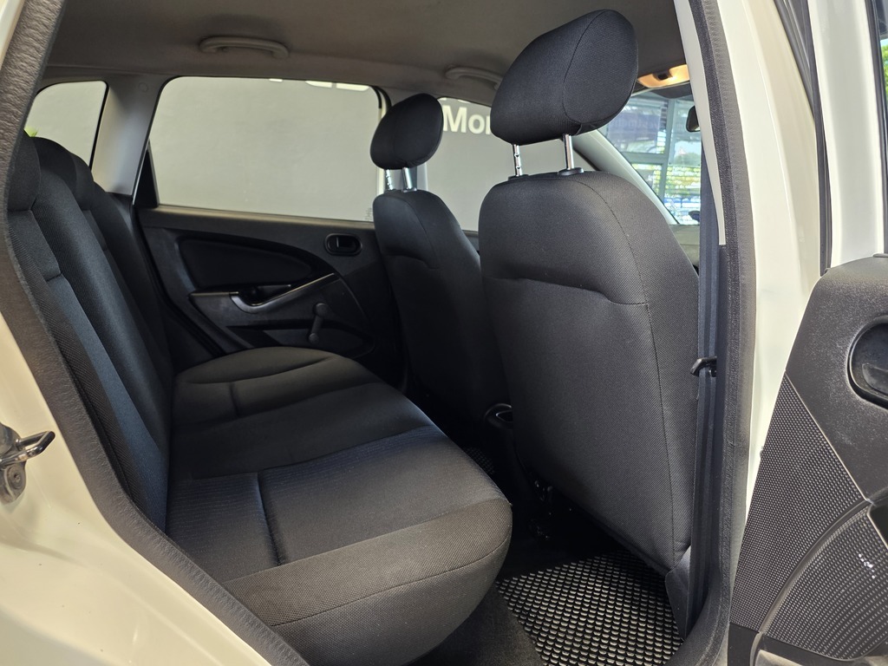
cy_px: 333
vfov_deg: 58.9
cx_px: 444
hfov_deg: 73.9
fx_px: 590
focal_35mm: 23
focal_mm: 6.25
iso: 200
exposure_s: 1/100
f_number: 1.7
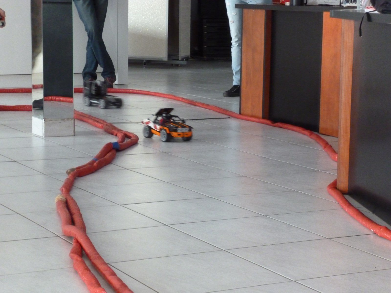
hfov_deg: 20.0
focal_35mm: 98
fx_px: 1107
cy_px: 146
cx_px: 196
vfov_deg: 15.1
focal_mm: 17.5
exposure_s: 1/30
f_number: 6.2
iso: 800
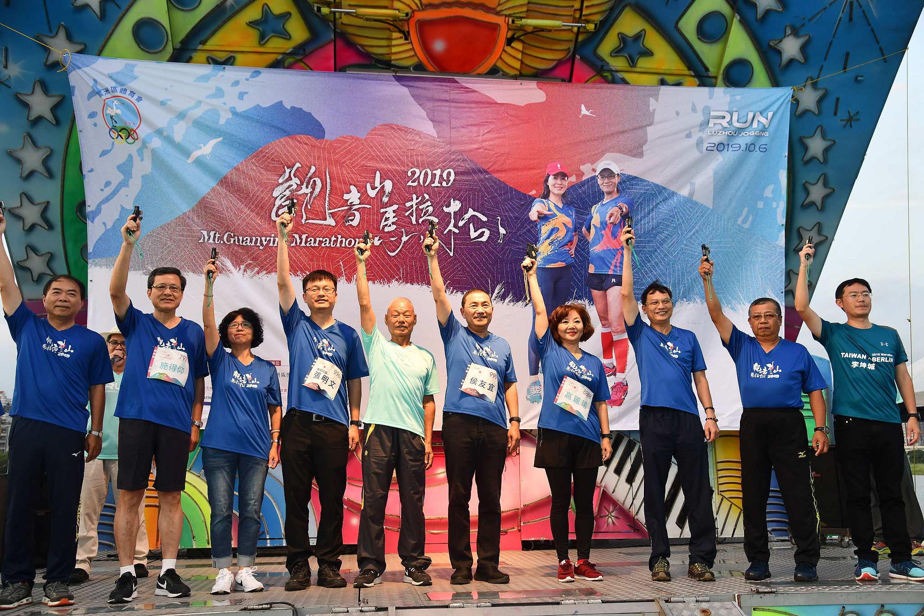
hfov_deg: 58.7
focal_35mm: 32
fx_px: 821
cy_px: 308
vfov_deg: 41.1
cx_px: 462
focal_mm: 32
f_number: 5.6
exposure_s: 1/125
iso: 720
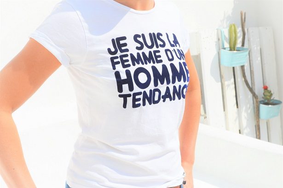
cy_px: 94
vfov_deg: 25.0
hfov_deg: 36.9
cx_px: 142
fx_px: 424
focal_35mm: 54
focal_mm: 36
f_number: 11
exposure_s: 1/500
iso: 100
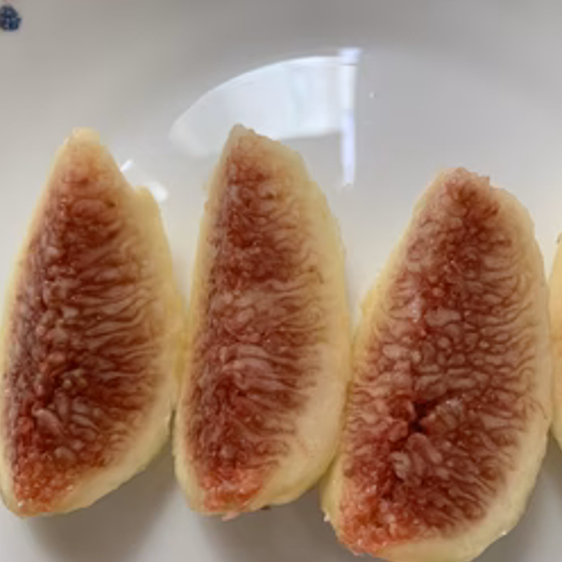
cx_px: 372
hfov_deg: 44.3
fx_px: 680
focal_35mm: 37
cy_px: 304
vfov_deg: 44.9
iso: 100
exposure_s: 1/101
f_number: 1.8
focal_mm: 4.25
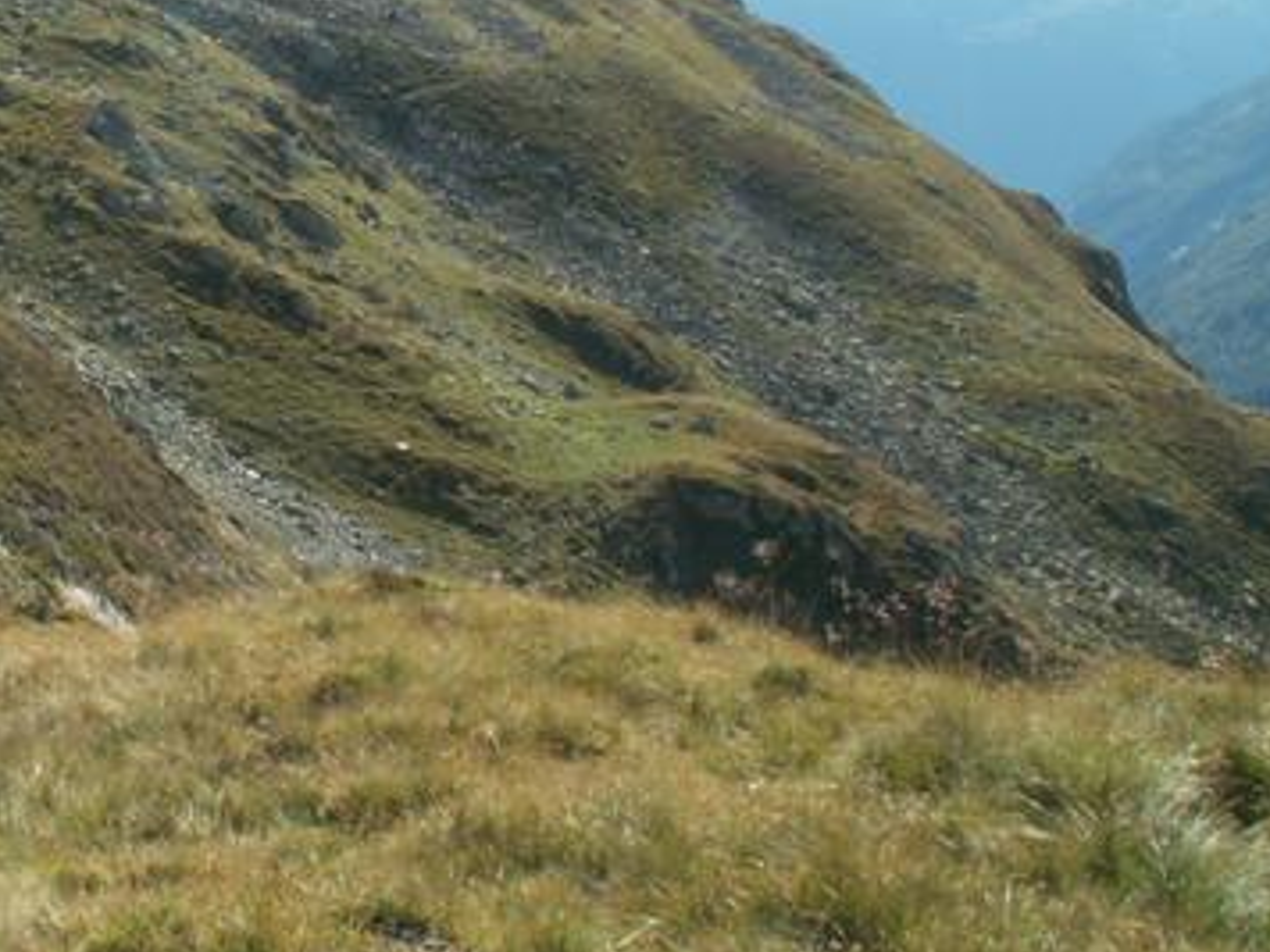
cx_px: 164
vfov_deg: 22.8
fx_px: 2311
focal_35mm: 63
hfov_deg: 29.6
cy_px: 132
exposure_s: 1/160
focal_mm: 5.86
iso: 50
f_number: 5.6
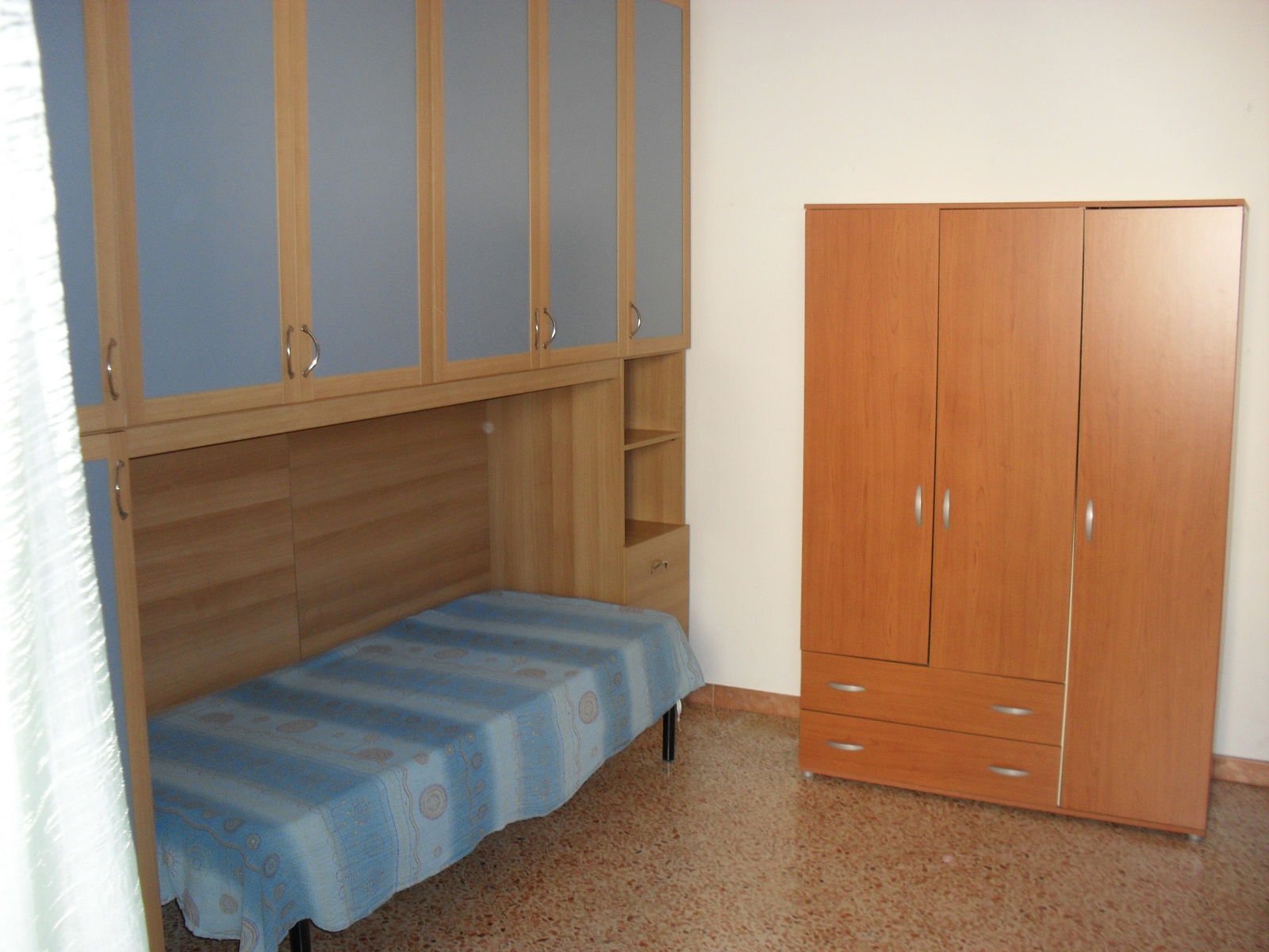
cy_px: 476
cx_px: 634
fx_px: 1283
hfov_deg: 52.6
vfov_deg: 40.7
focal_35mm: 35
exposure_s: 1/45
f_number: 3.2
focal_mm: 6.3
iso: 160
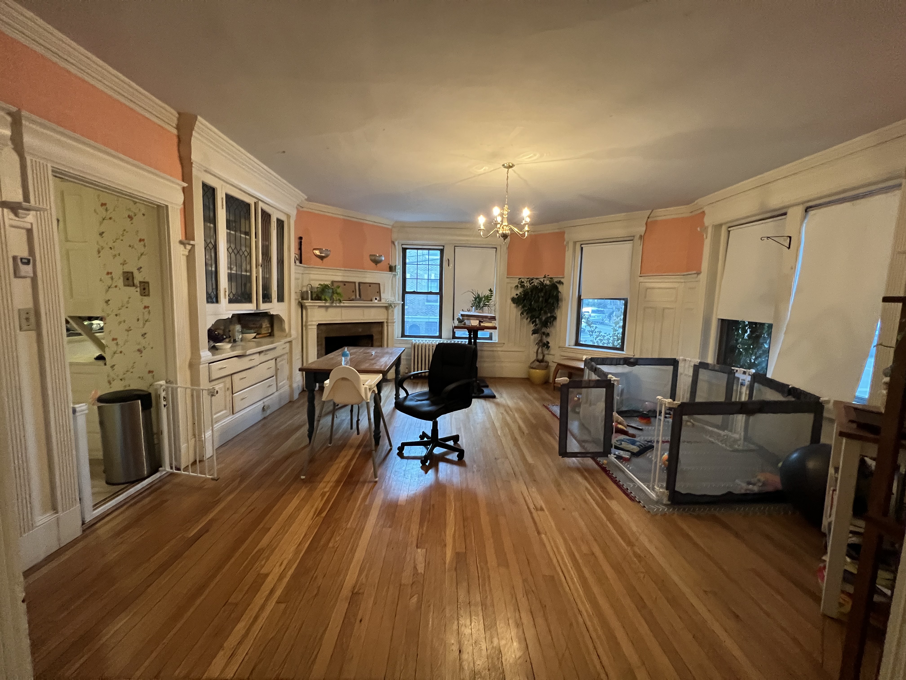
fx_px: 340
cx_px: 453
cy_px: 340
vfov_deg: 89.9
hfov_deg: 106.2
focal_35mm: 13
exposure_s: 1/60
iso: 640
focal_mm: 1.57
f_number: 1.8
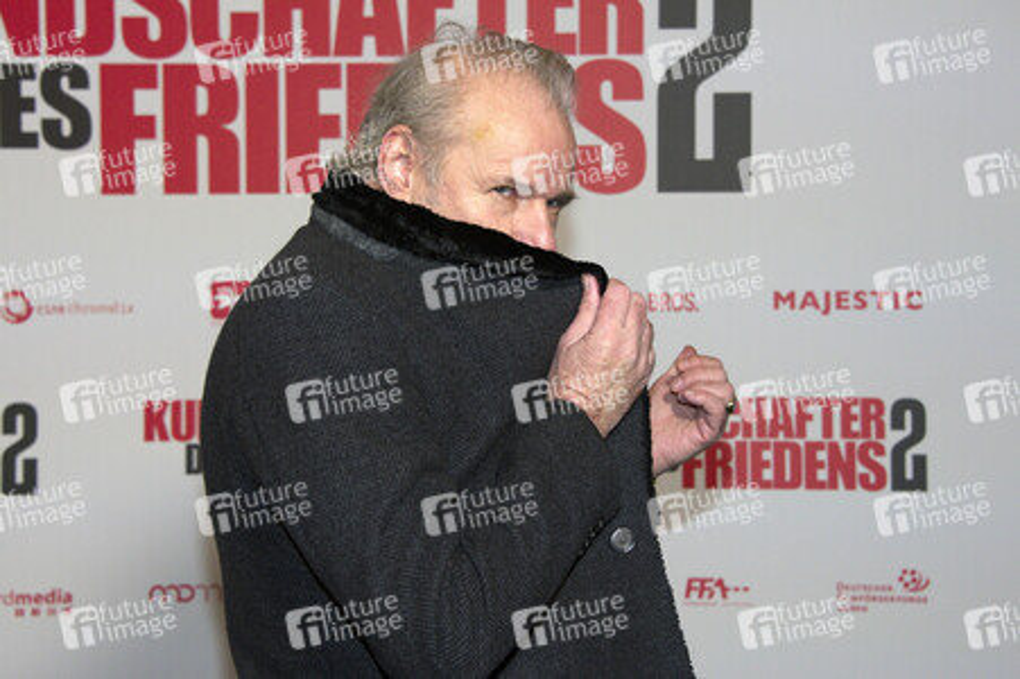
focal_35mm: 65
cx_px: 510
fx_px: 1840
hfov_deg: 31.0
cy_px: 340
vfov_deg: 20.9
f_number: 6.3
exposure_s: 1/125
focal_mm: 65
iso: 1600
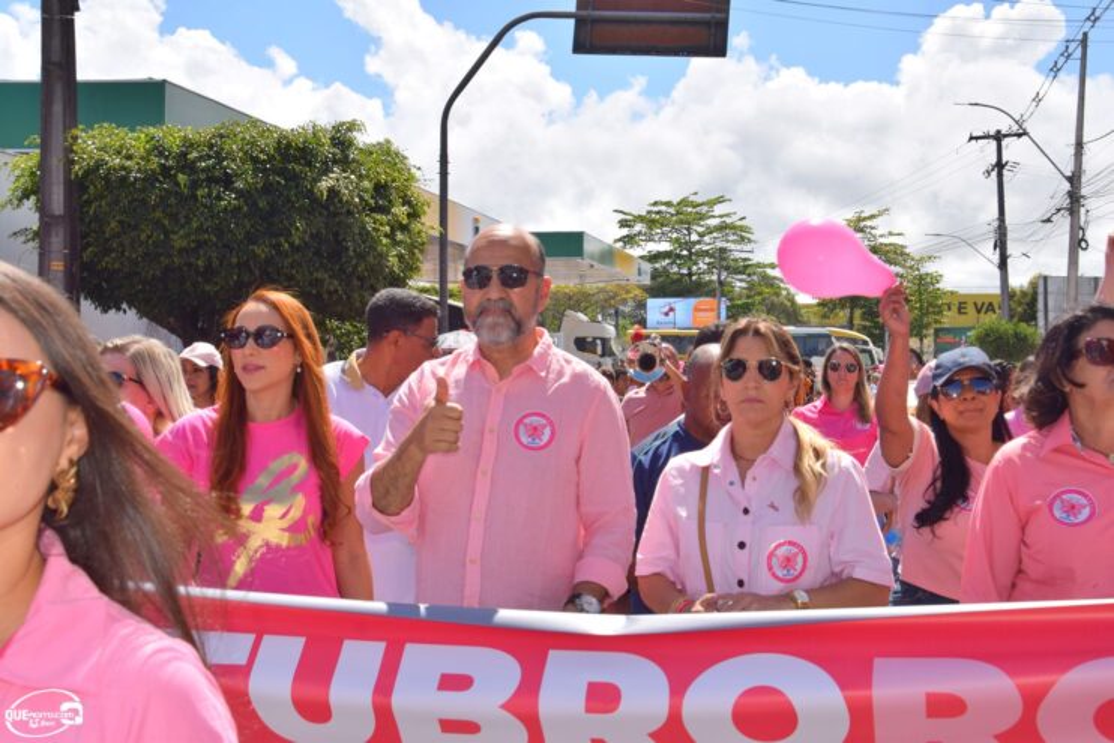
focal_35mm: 51
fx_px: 1578
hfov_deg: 38.9
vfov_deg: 26.5
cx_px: 557
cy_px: 372
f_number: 11
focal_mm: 34
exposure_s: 1/200
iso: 100
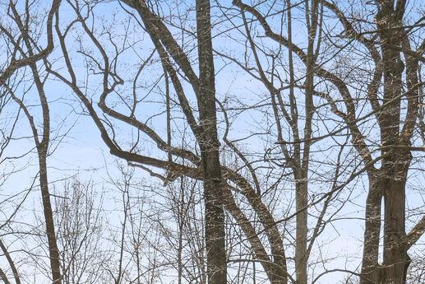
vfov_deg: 11.4
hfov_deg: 17.0
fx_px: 1382
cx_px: -33
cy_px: 385
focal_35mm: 117
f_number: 9
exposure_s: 1/1000
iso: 640
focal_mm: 35
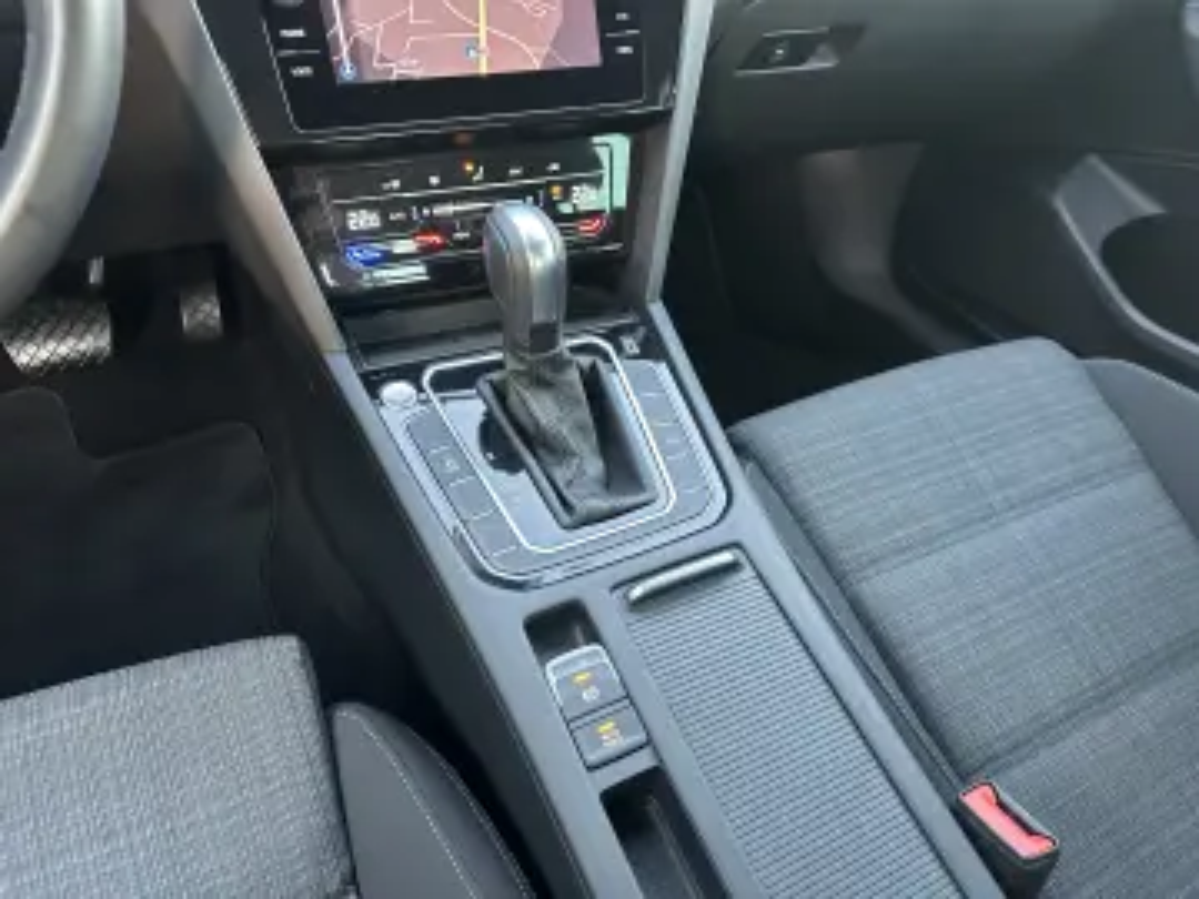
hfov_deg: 71.6
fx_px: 831
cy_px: 450
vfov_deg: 56.8
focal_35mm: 24
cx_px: 600
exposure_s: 1/58
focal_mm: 6.86
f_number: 1.78
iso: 640
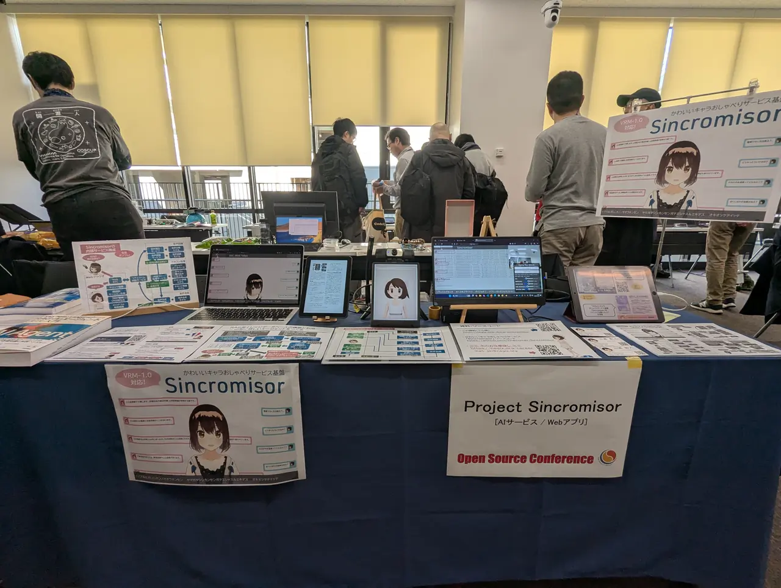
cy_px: 294
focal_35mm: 16
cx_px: 390
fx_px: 362
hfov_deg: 94.4
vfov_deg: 78.3
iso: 69
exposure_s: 1/174
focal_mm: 2.35
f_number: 2.2
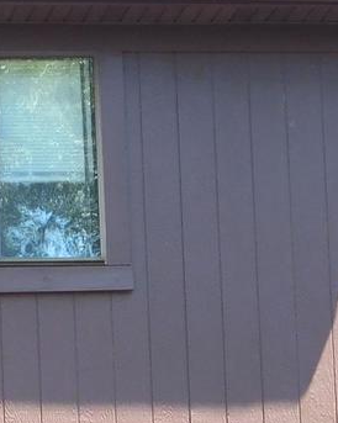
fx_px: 2791
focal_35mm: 223
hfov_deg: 6.8
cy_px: 755
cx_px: -164
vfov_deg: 8.4
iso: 125
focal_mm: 9
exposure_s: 1/250
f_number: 3.8
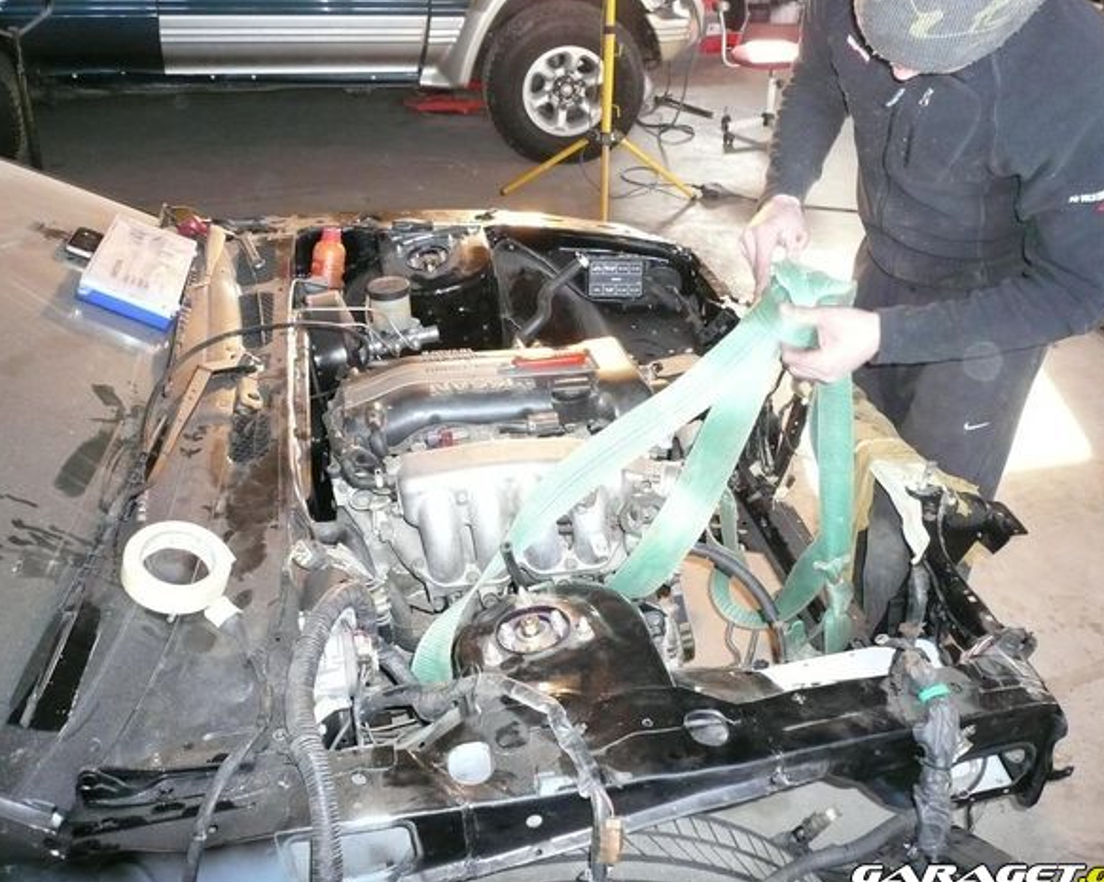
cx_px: 570
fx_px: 980
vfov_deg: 48.5
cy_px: 439
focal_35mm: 30
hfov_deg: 58.8
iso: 320
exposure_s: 1/30
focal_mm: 4.6
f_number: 2.8
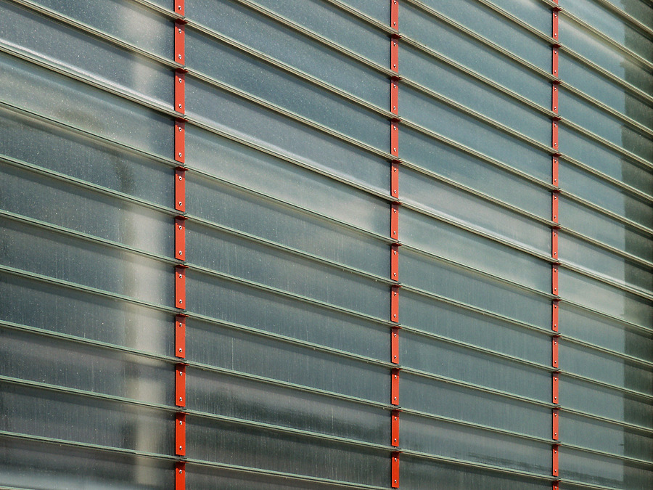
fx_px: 1924
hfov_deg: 19.3
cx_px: 326
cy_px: 245
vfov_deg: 14.5
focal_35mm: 102
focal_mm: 20.88
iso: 64
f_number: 8
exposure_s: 1/350
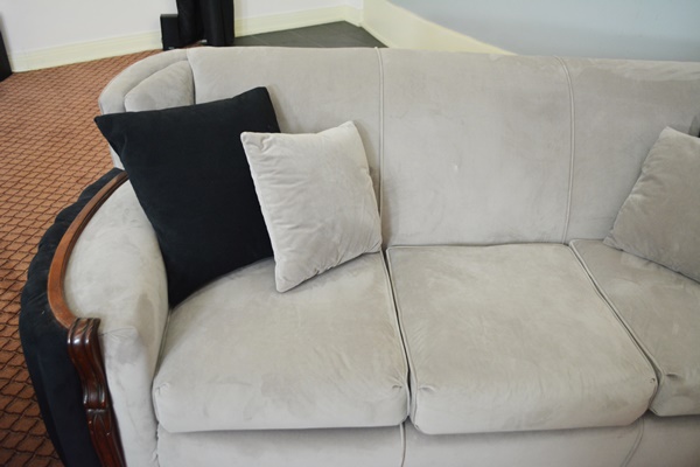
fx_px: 583
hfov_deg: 61.9
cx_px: 350
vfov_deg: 43.6
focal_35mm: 30
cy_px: 234
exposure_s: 1/30
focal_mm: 20
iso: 1400
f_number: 3.8
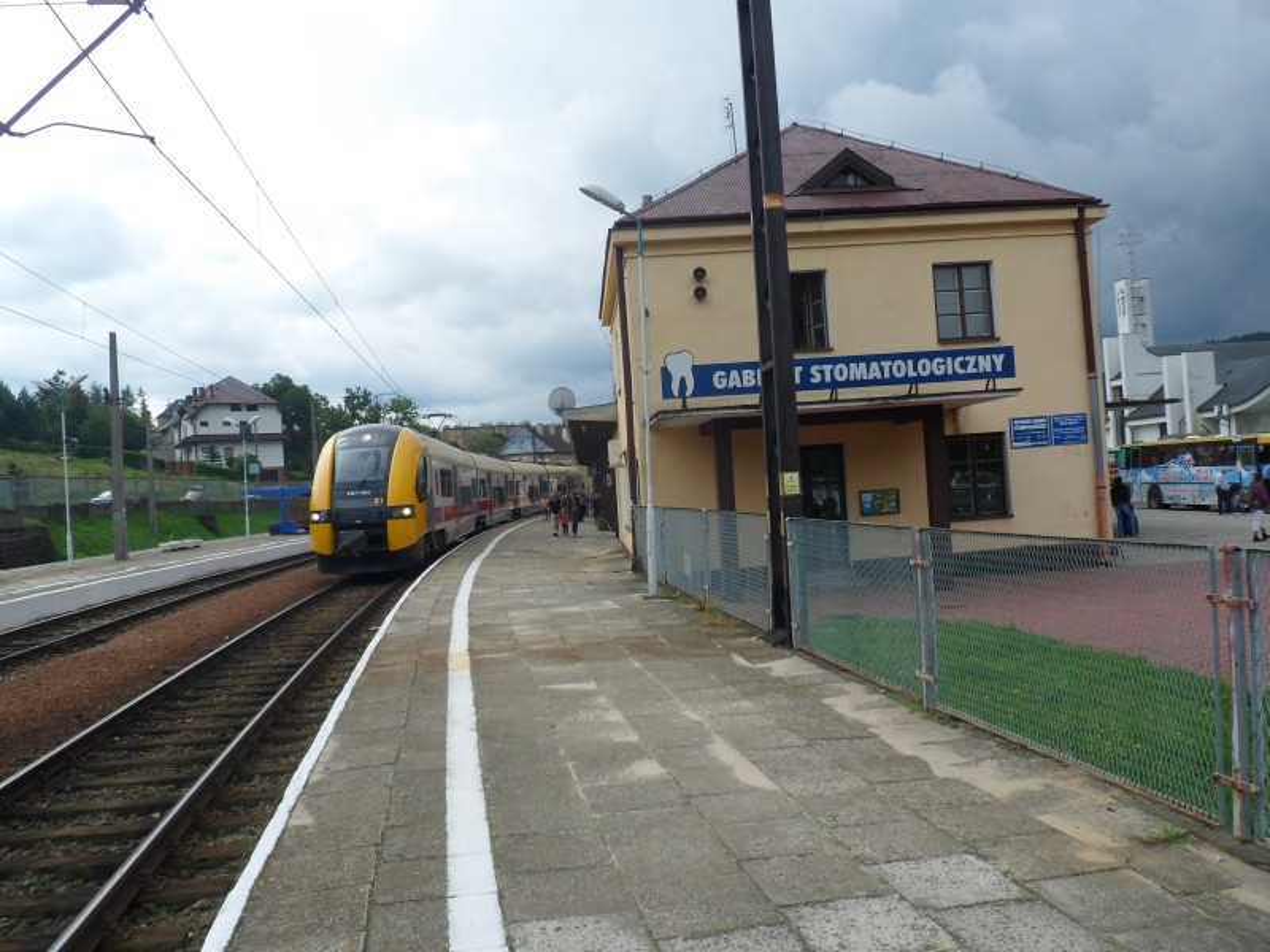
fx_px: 991
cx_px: 635
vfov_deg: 51.4
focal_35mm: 27
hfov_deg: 65.3
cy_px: 476
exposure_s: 1/750
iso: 80
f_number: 3.3
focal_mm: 4.9
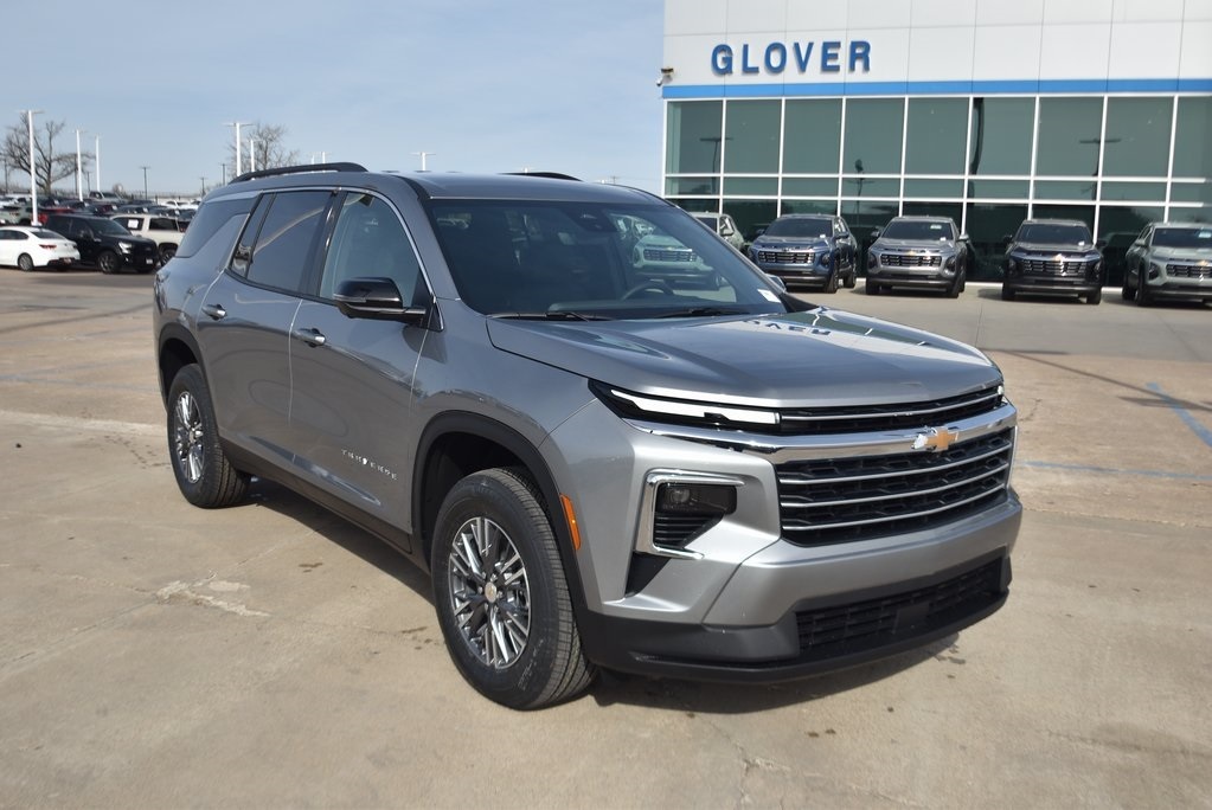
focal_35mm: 33
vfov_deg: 40.0
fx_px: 1112
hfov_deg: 57.2
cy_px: 405
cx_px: 606
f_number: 4.5
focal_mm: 22
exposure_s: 1/1000
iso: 100
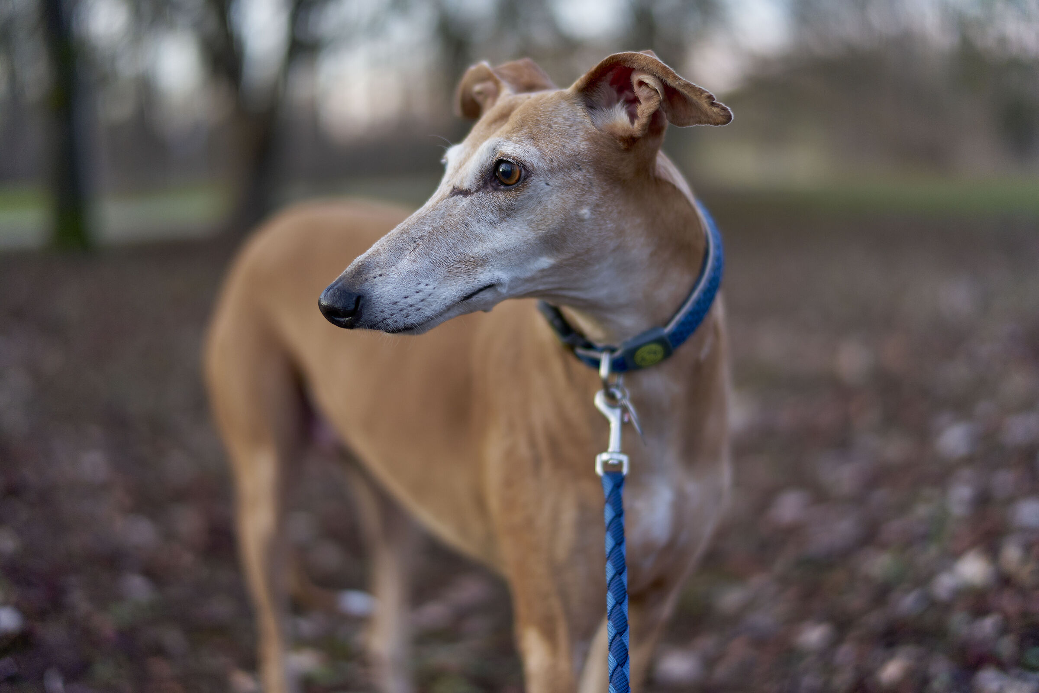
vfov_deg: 33.4
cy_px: 346
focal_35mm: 40
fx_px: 1154
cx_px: 520
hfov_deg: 48.5
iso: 200
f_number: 1.2
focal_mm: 40
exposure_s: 1/80
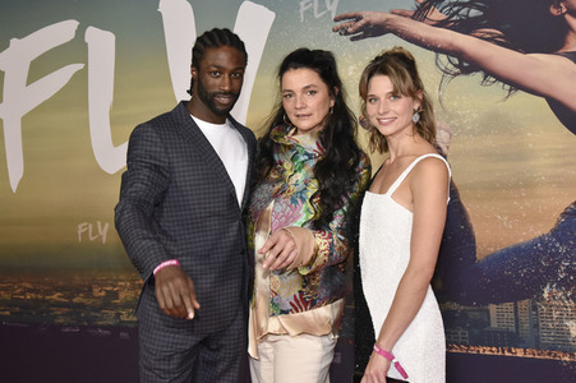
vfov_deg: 31.8
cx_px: 288
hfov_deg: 46.4
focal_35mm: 42
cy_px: 192
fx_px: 671
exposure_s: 1/250
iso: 4000
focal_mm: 42
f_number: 8
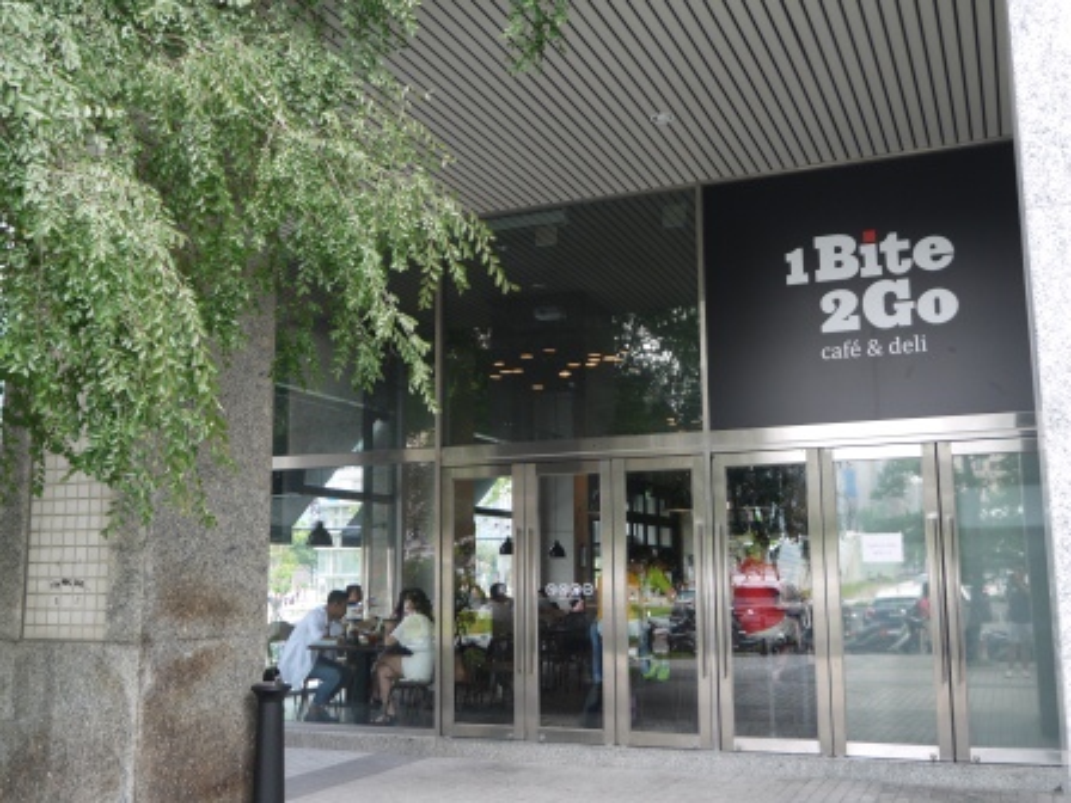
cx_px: 536
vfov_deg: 37.7
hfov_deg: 49.0
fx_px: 1176
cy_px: 402
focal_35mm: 38
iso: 160
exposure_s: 1/80
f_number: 4.3
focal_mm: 19
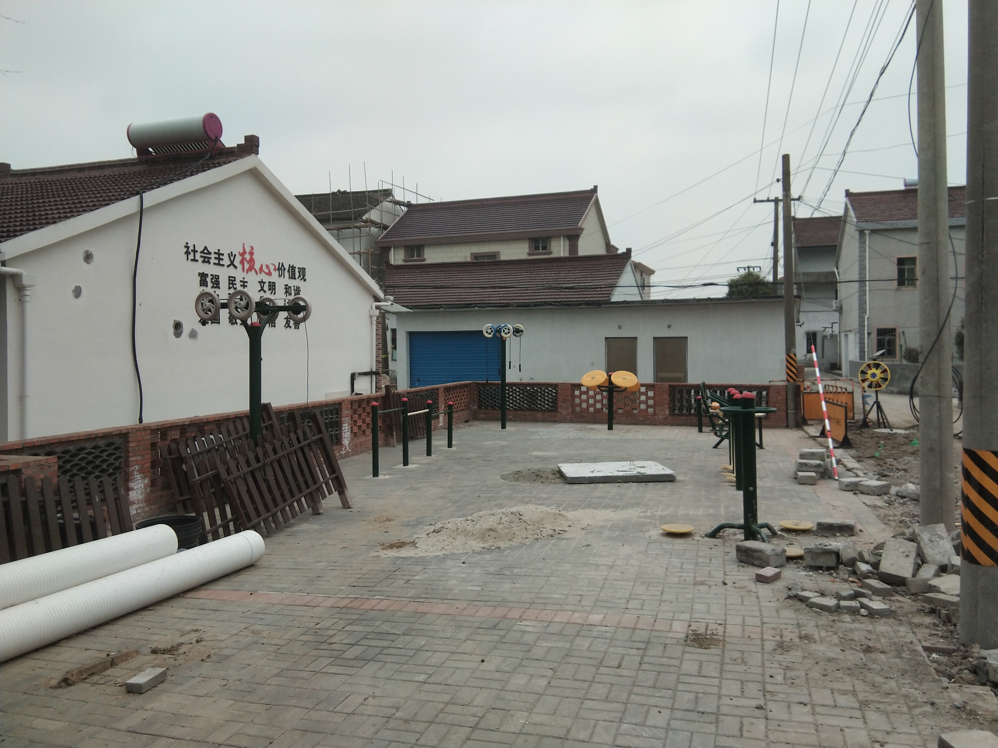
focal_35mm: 31
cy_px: 374
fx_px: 894
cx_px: 499
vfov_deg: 45.4
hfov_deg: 58.4
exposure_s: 1/125
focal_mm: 3.69
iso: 50
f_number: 2.2
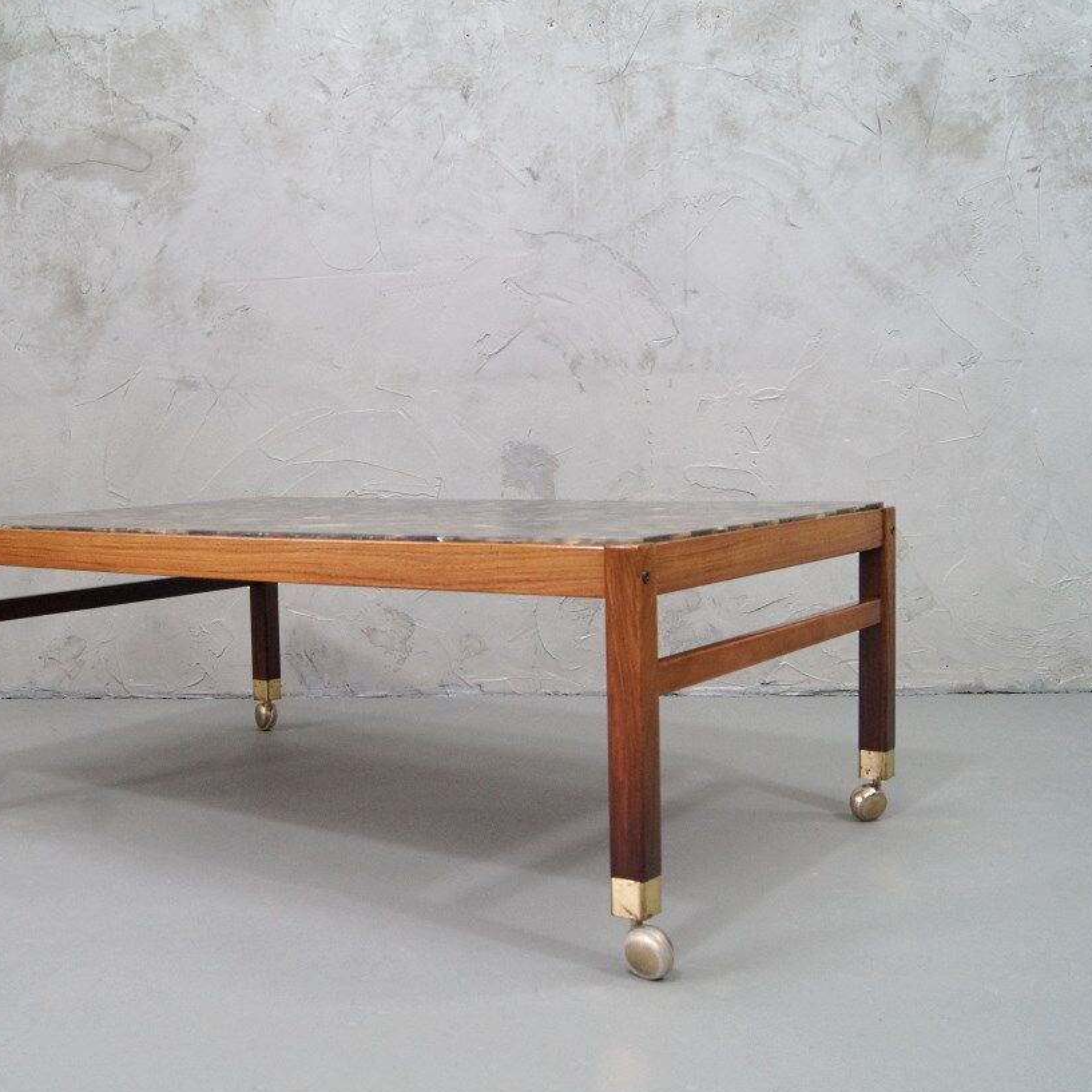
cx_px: 394
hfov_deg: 42.4
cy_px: 543
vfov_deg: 42.8
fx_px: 1392
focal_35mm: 39
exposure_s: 1/15
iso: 800
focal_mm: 20
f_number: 8
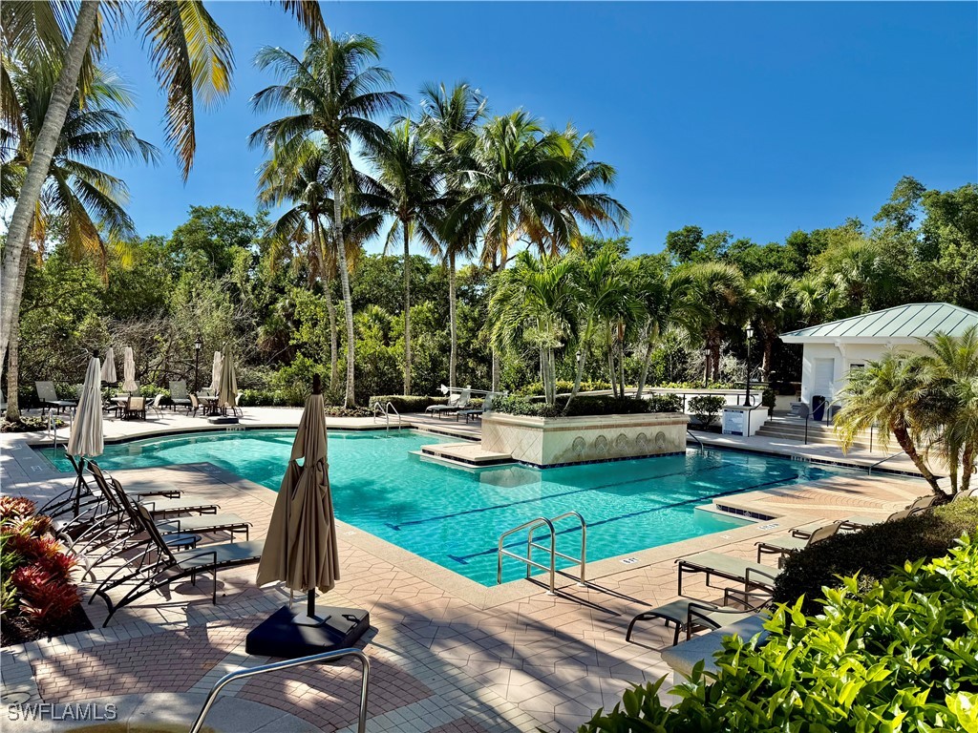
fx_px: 678
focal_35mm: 24
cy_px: 366
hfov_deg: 71.6
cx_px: 489
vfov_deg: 56.8
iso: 80
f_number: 1.78
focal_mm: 6.76
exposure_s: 1/4975
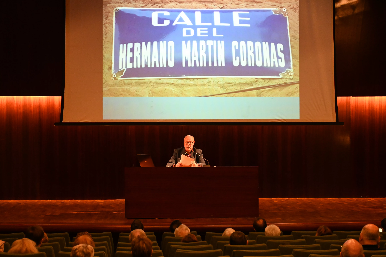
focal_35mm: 99
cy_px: 128
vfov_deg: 13.8
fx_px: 1061
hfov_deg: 20.6
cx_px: 193
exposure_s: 1/100
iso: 3200
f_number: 4.8
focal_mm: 66
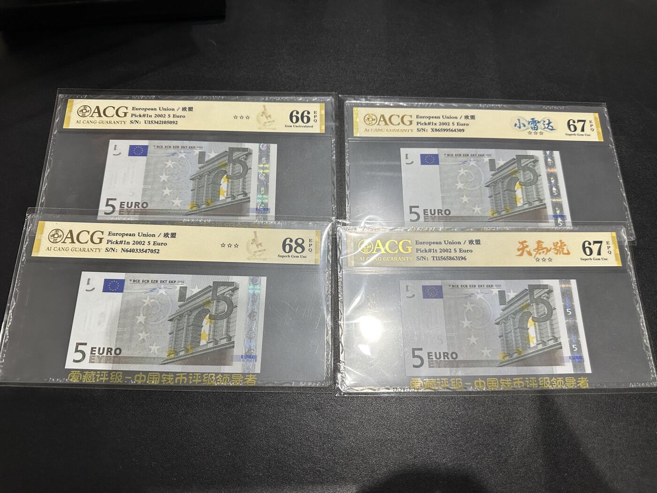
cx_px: 328
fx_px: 456
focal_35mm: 24
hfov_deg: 71.6
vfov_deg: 56.8
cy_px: 246
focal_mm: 6.86
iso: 200
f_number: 1.78
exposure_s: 1/100
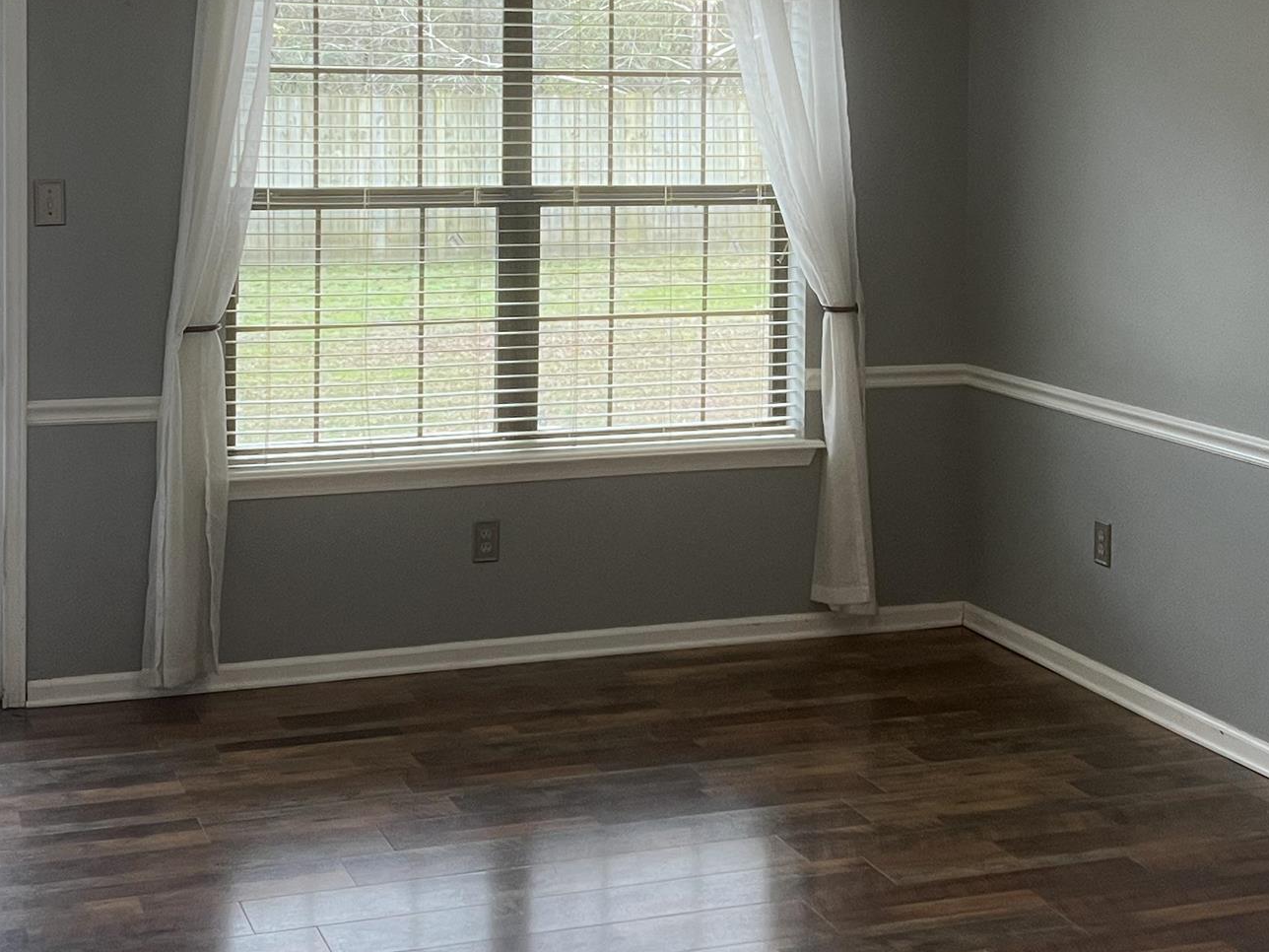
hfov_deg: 31.2
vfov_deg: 23.2
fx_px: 2273
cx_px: 707
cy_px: 148
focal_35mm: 62
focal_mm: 5.7
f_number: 1.5
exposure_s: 1/60
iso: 125
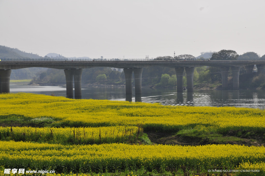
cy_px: 88
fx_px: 937
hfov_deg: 16.1
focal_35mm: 128
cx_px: 132
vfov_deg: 10.7
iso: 200
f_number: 11
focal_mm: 85
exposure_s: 1/500
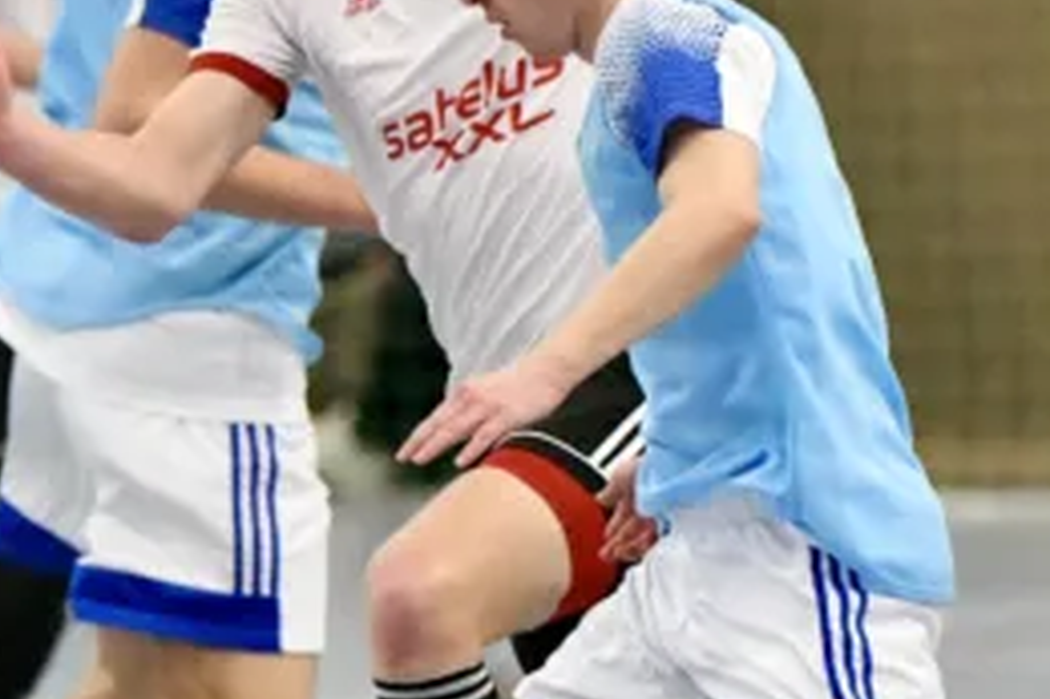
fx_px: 20112
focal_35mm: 690
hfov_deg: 3.0
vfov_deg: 2.0
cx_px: 549
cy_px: 297
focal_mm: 175
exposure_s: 1/1600
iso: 12800
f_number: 2.8
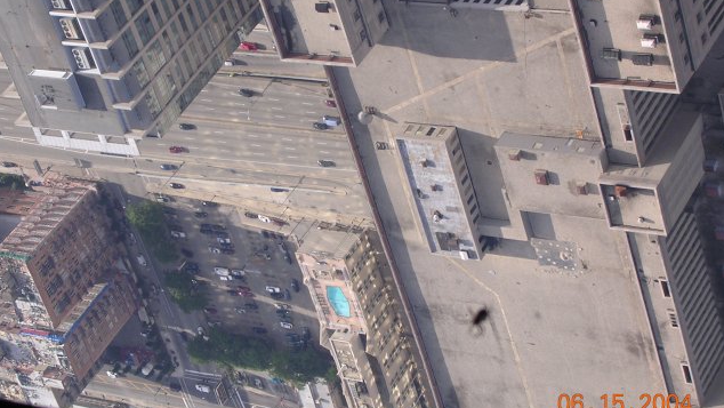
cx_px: 363
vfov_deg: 10.0
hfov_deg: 17.7
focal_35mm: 121
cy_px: 186
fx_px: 2323
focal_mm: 16.7
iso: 100
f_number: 4.8
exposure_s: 1/126
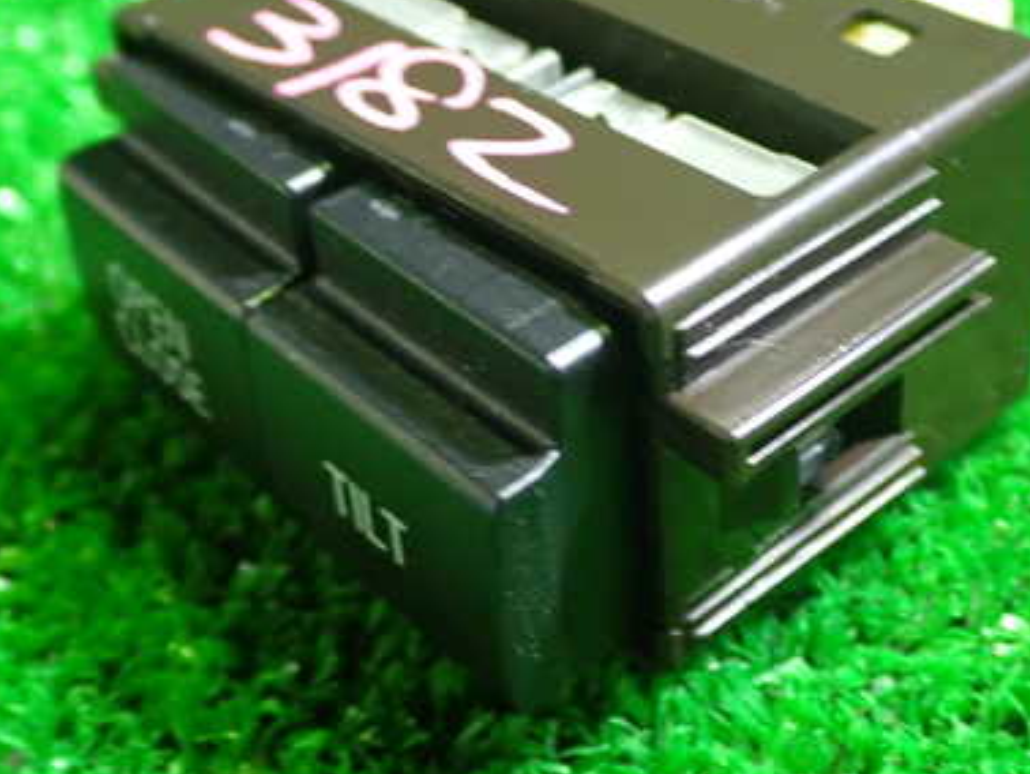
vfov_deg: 22.5
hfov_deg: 29.7
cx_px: 610
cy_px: 267
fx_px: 1935
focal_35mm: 65
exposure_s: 1/25
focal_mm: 7.31
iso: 800
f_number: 2.8
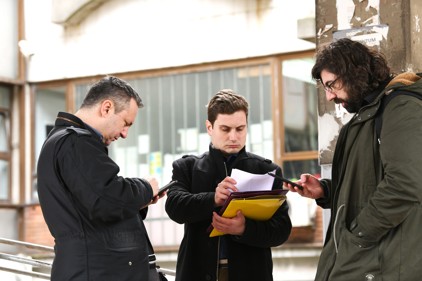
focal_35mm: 116
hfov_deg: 17.6
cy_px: 140
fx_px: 1360
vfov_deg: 11.8
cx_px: 211
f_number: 5
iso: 800
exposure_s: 1/160
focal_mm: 116
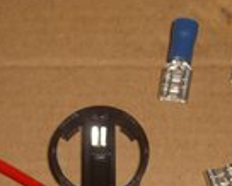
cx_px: 72
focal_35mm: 109
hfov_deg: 17.5
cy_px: 152
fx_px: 749
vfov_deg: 14.1
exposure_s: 1/60
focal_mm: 7.9
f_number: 2.8
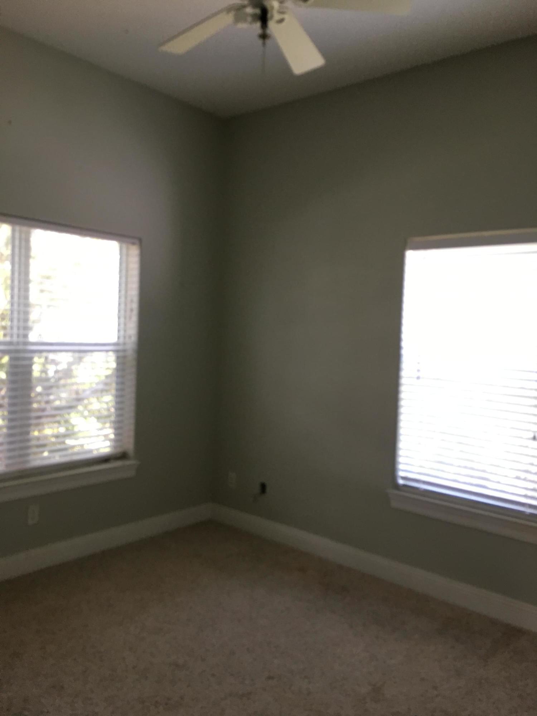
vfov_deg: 61.7
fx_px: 600
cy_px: 358
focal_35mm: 29
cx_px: 268
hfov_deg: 48.2
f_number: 2.2
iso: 25
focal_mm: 4.15
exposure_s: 1/15
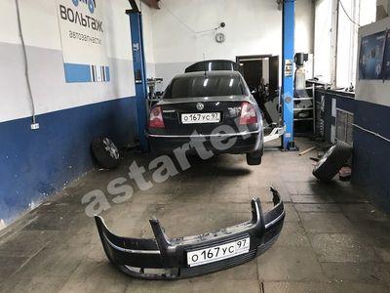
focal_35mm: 28
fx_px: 315
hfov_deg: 63.4
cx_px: 195
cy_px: 146
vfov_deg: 49.7
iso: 32
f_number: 1.8
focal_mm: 3.99
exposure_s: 1/33
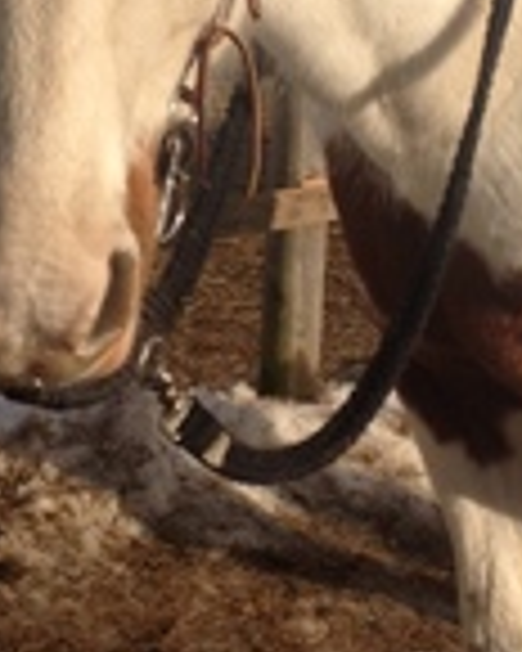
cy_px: 117
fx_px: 2182
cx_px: 176
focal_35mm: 113
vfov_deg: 16.9
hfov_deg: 13.6
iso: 50
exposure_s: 1/2045
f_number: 2.4
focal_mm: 4.28
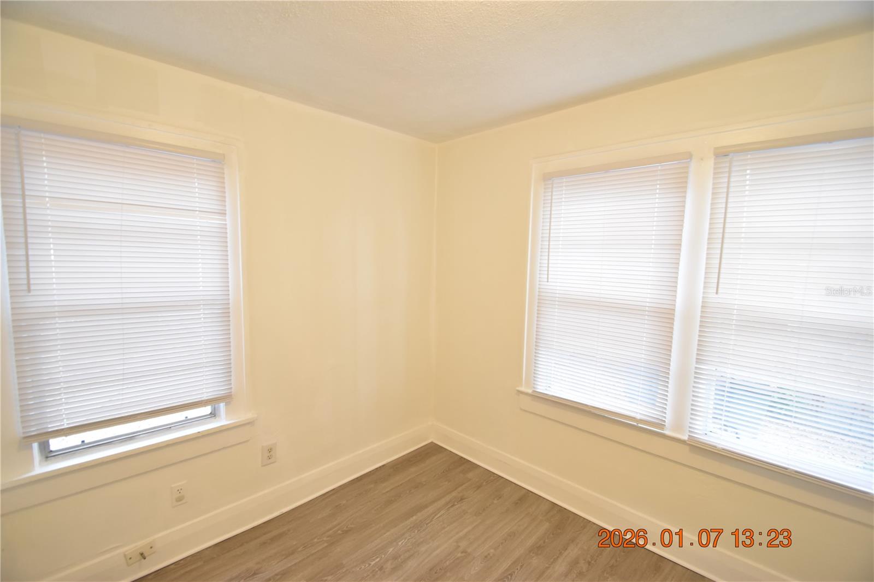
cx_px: 437
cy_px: 291
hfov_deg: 100.4
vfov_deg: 77.3
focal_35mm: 15
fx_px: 364
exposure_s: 1/45
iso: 800
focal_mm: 10
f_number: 3.5
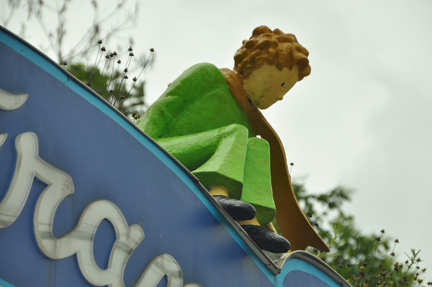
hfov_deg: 9.9
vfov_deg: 6.6
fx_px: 2499
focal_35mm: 209
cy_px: 147
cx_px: 222
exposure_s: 1/1000
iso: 500
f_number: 6
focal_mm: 135
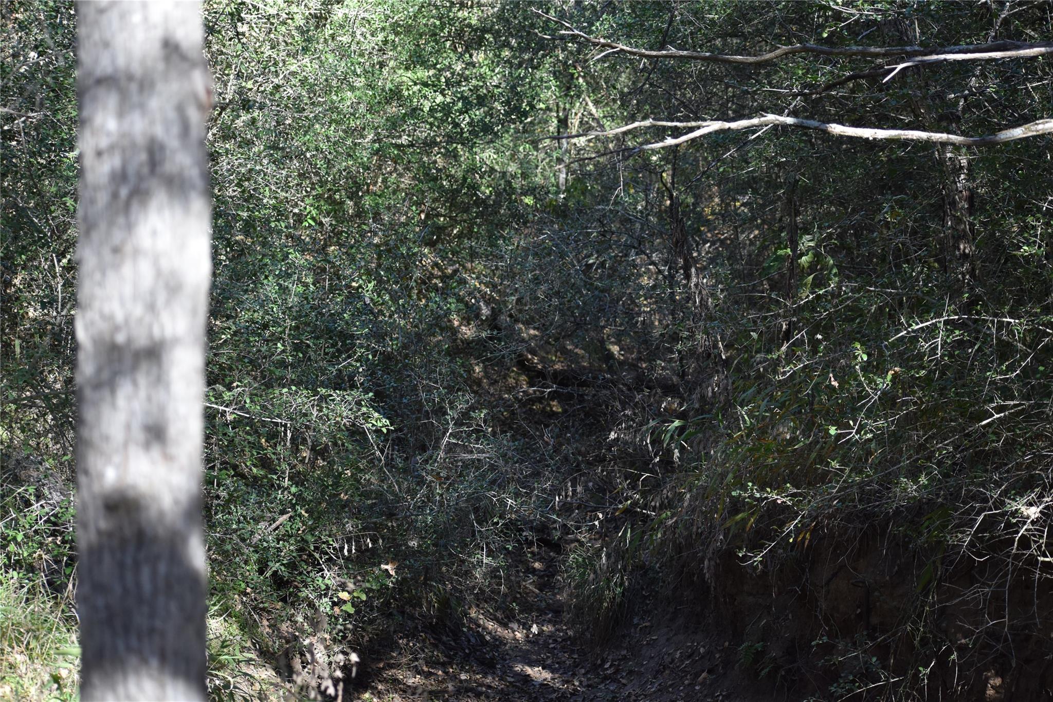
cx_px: 526
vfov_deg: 13.0
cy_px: 351
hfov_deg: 19.5
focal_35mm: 105
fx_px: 3071
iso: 560
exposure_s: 1/500
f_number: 4.5
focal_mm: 70
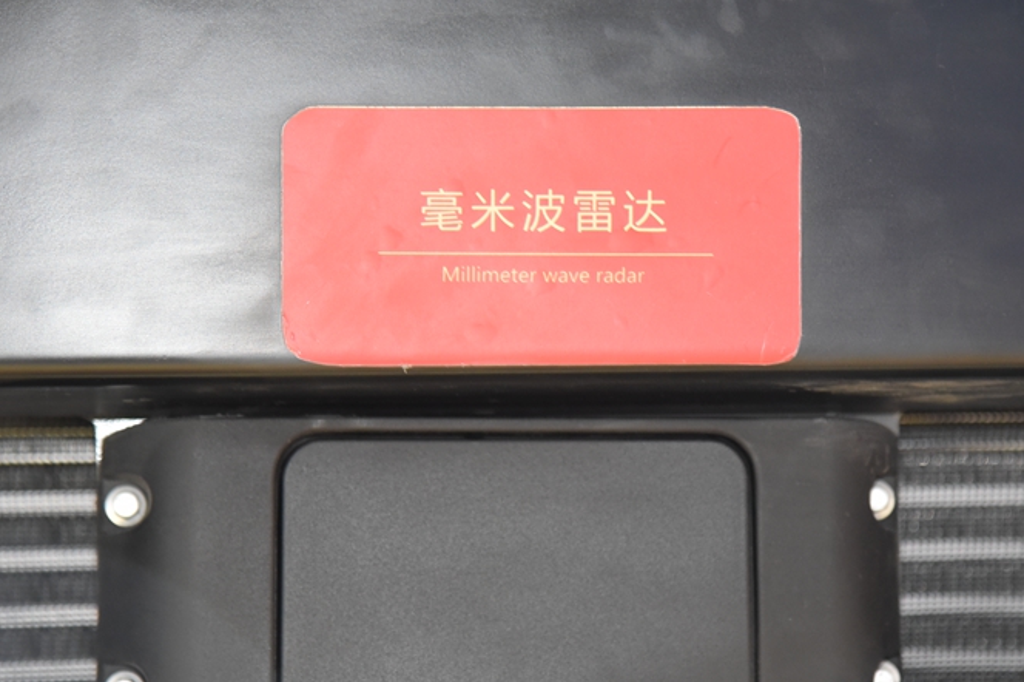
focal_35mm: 141
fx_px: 4008
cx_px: 534
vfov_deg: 9.7
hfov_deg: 14.6
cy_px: 377
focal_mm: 112
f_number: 4
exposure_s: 1/60
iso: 3200
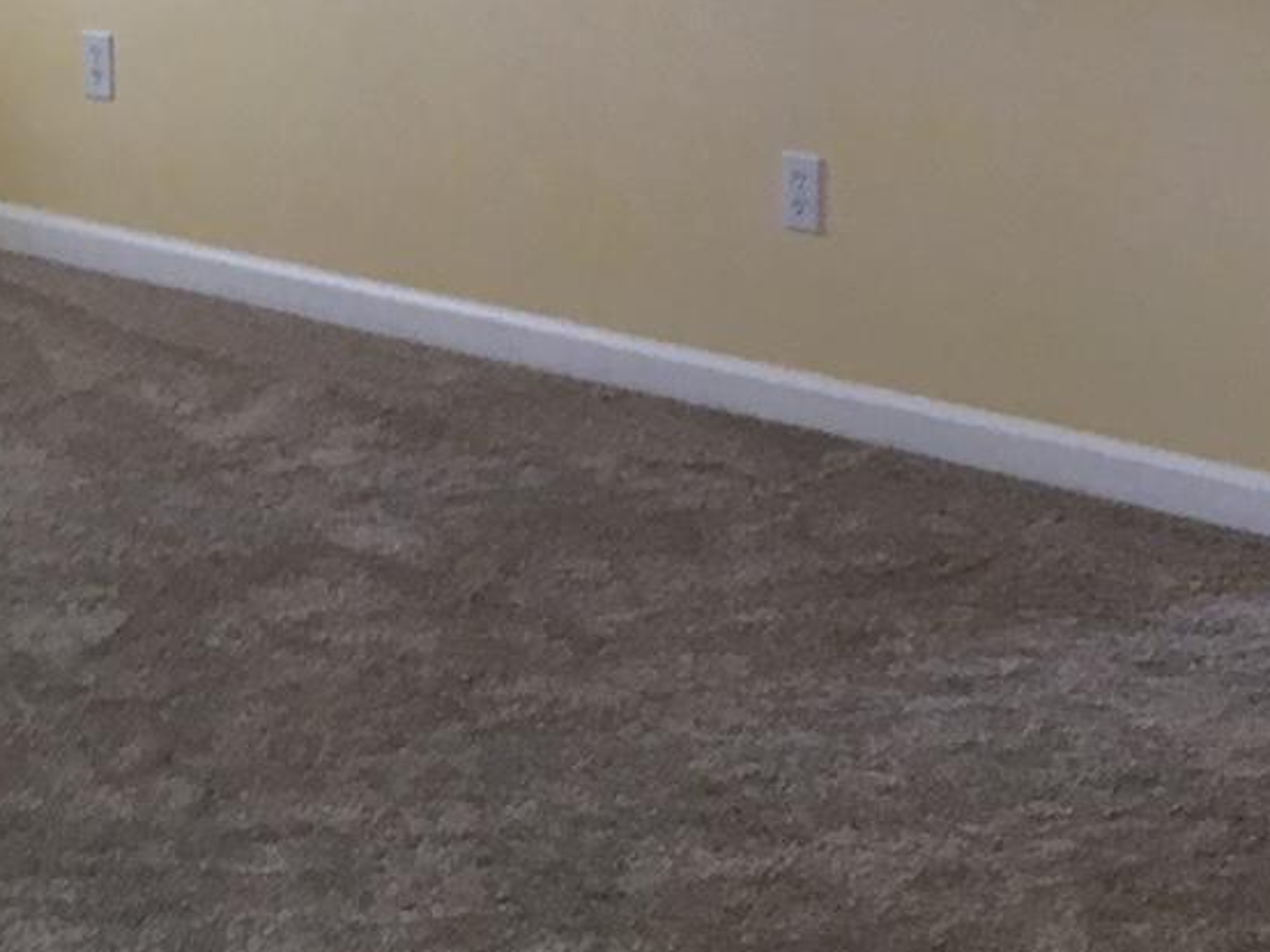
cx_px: 819
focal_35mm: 106
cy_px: -476
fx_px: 3889
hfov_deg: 18.5
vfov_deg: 13.2
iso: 40
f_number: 2.2
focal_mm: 4.15
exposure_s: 1/30
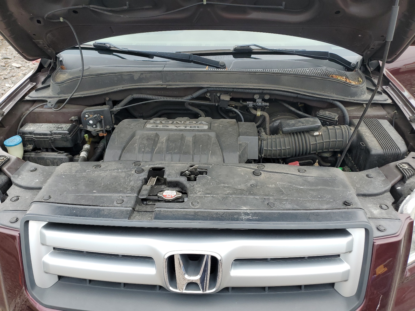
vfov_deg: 53.1
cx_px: 208
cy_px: 156
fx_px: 312
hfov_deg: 67.3
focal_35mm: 26
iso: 50
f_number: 1.5
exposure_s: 1/333
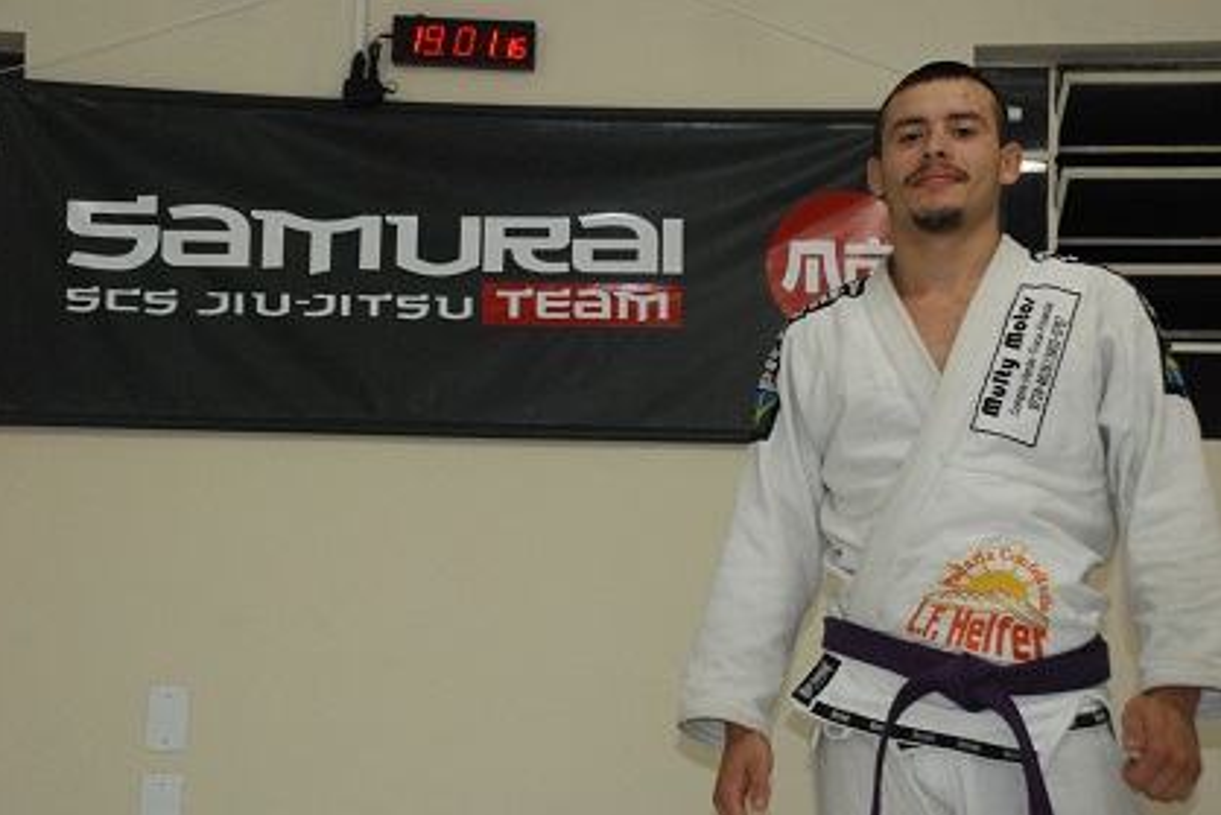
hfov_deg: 34.5
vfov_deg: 23.4
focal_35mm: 58
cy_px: 412
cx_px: 606
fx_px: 1968
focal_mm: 38
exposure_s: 1/80
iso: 1600
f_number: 5.6
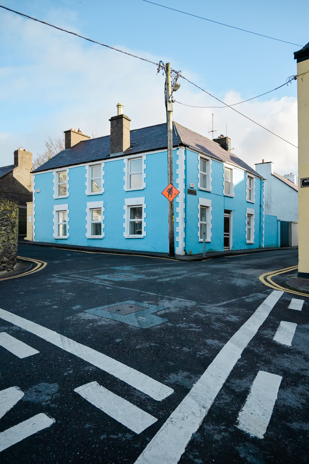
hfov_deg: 53.1
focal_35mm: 24
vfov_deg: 73.7
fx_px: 309
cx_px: 154
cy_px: 232
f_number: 3.5
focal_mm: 16
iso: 125
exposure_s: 1/640
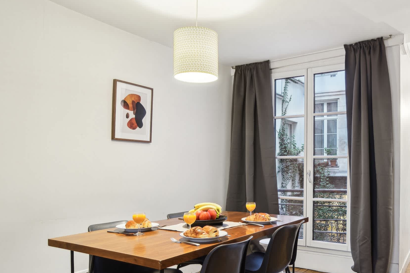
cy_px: 161
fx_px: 330
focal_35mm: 29
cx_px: 277
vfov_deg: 44.8
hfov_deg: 61.9
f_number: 11
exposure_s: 10
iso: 100
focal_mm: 20
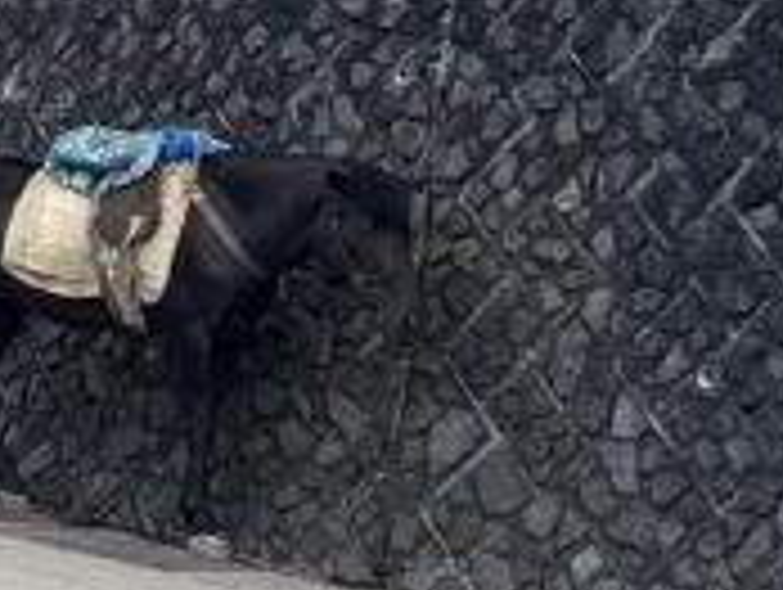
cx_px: -1314
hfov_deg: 10.9
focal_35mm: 141
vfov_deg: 9.9
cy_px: -527
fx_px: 3194
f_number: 1.78
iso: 80
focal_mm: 6.76
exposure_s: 1/2174
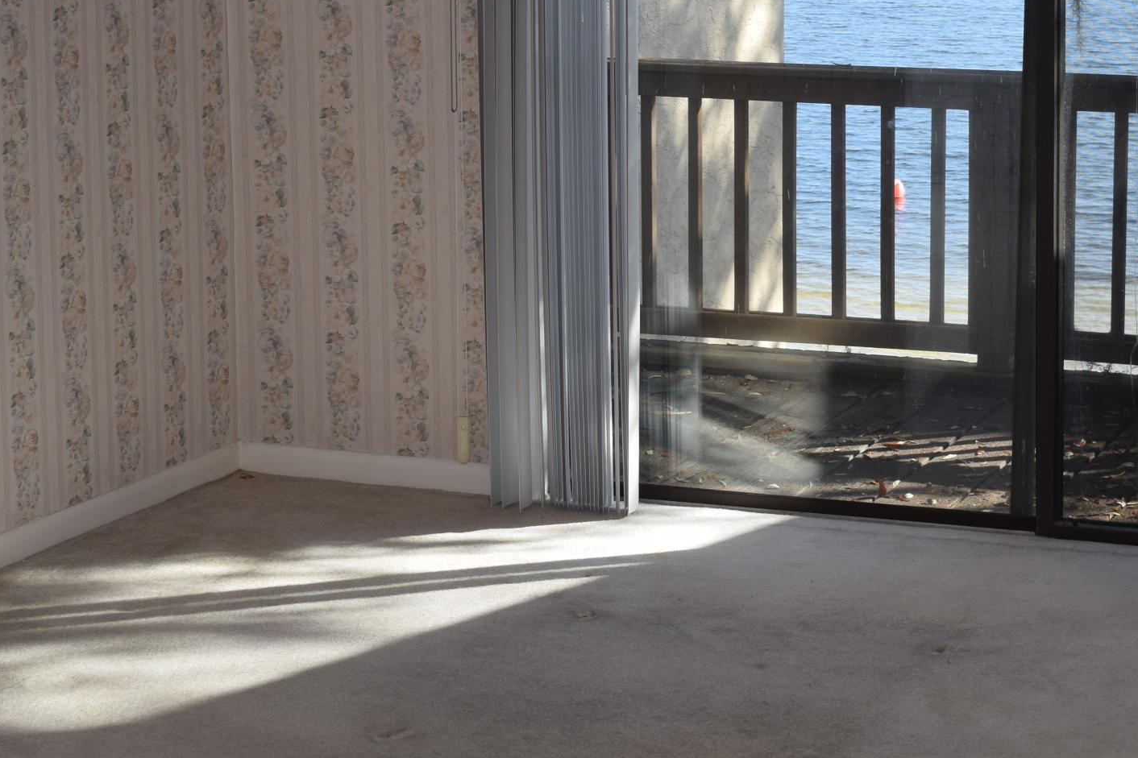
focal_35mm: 86
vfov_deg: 15.7
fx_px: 2720
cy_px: 63
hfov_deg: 23.2
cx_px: 974
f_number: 6.3
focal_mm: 27
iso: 100
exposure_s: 1/160
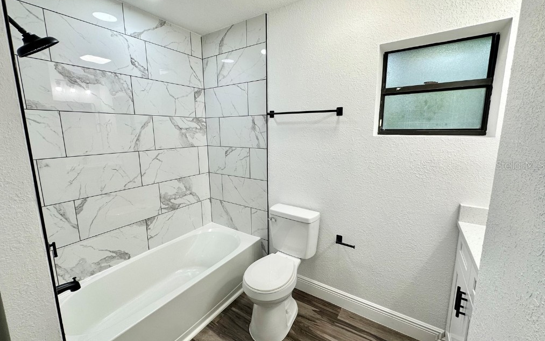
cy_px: 165
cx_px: 271
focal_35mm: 15
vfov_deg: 74.8
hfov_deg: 101.5
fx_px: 223
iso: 80
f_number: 2.2
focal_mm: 2.22
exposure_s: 1/120
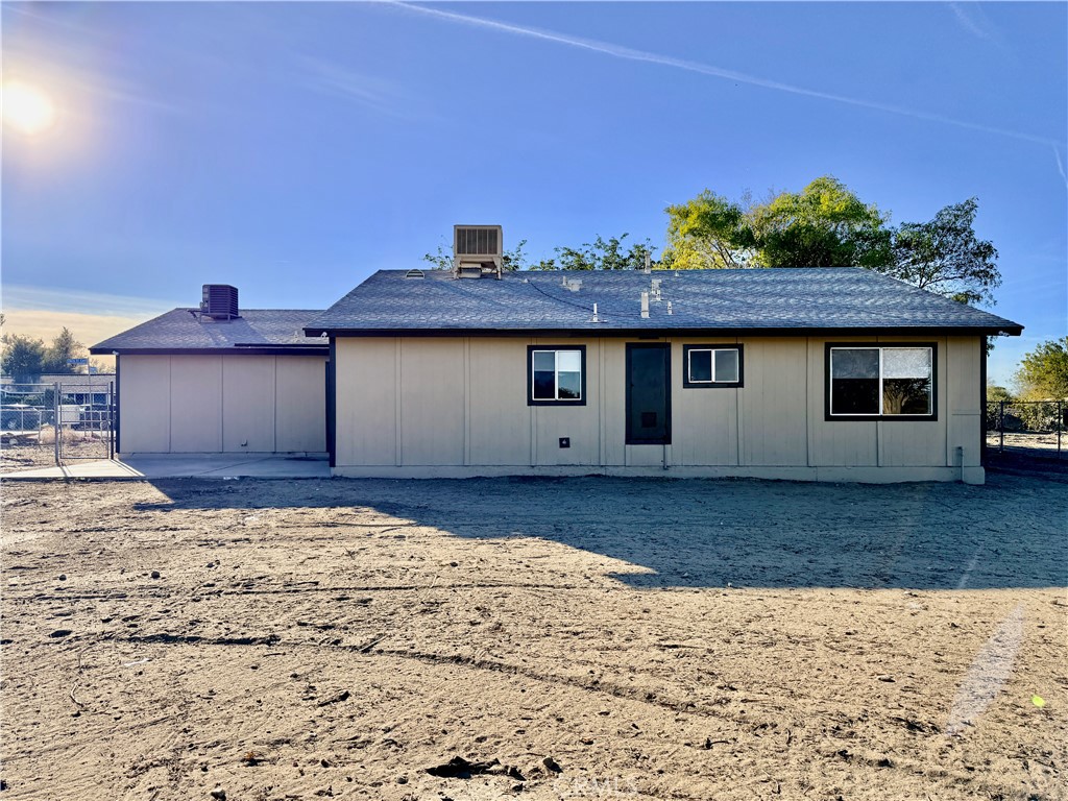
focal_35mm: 24
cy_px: 400
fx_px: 740
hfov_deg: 71.6
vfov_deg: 56.8
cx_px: 534
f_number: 1.78
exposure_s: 1/6173
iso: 100
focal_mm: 6.76
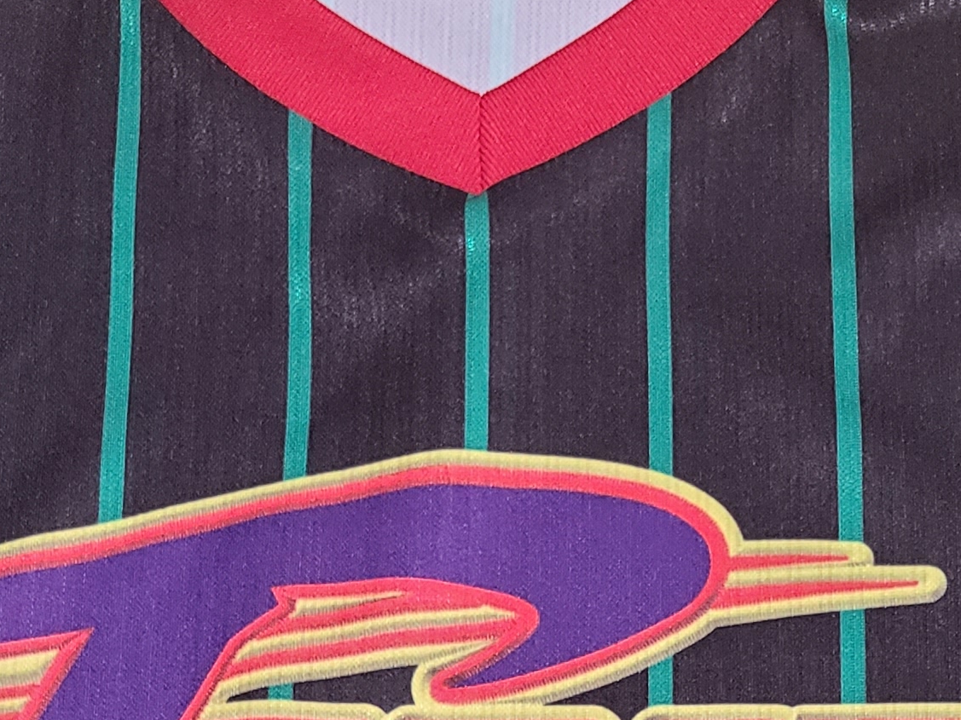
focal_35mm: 93
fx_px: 2582
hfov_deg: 21.1
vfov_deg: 14.3
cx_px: 586
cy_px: 1229
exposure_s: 1/50
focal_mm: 5.4
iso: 400
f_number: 1.8
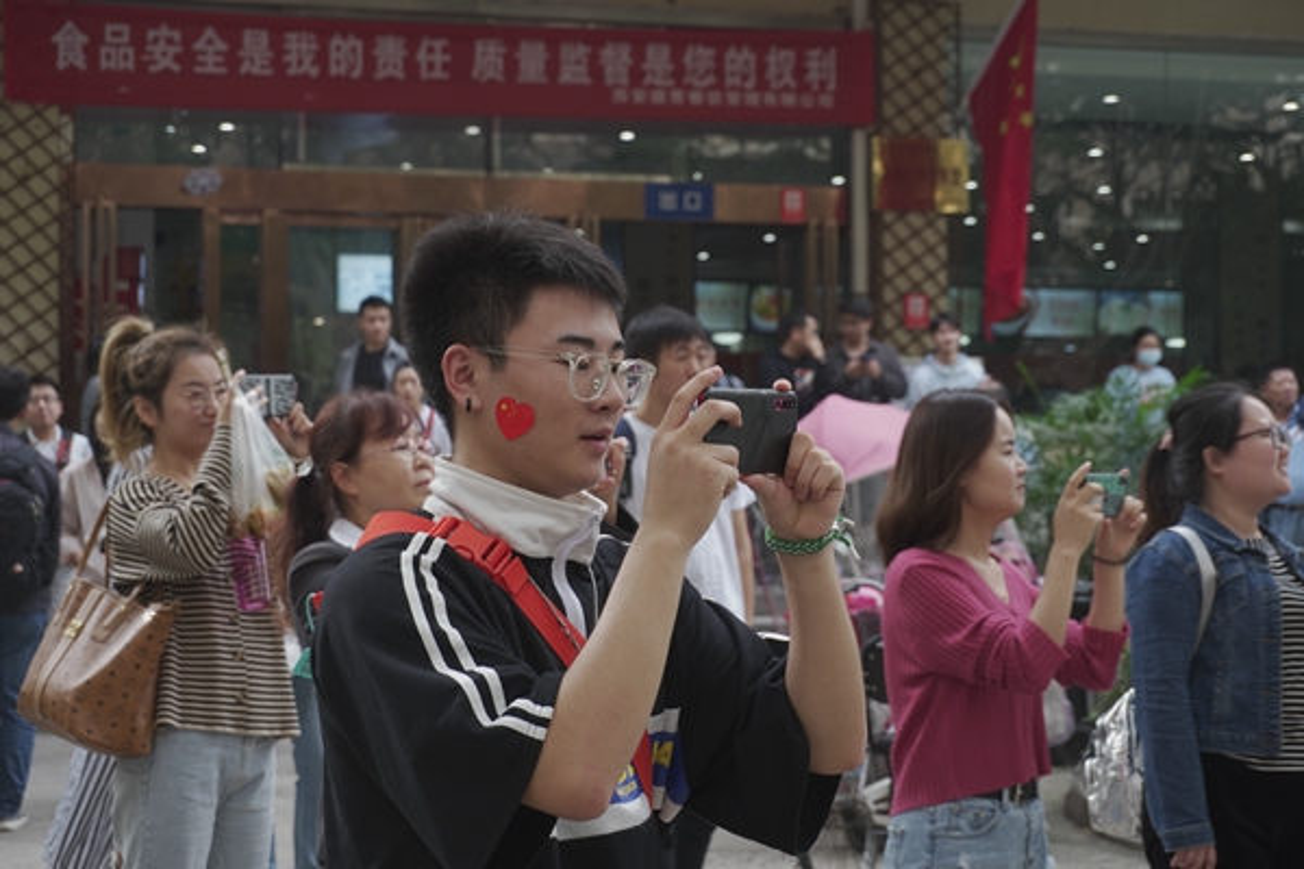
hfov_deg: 29.2
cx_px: 652
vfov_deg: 19.7
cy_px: 434
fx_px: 2499
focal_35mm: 69
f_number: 5.6
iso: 250
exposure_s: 1/80
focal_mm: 46
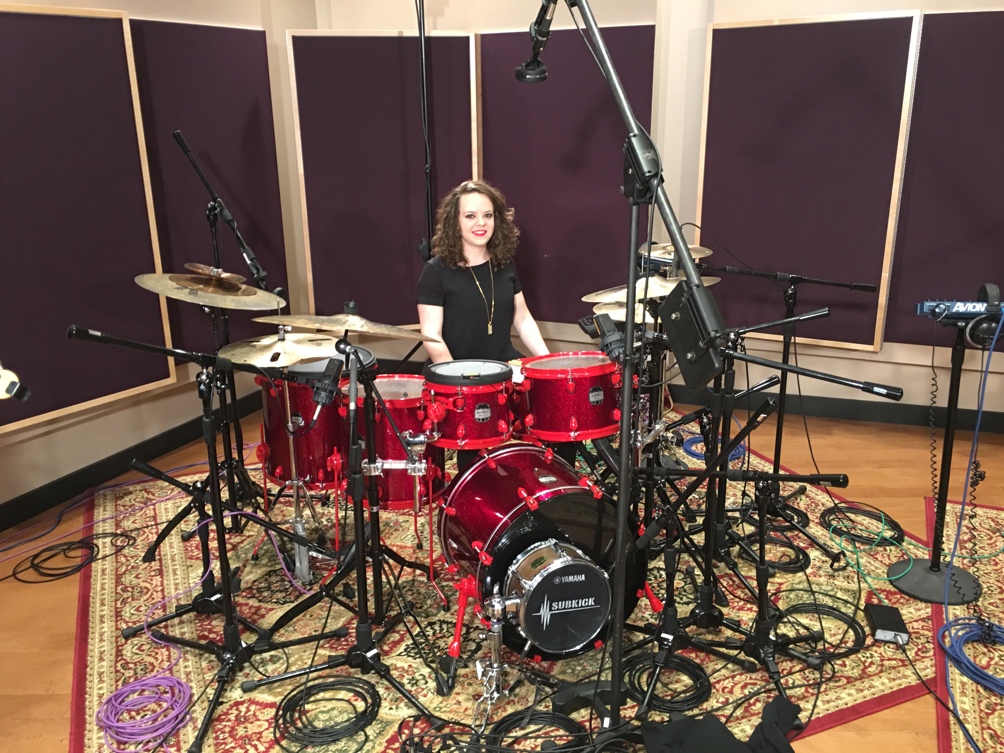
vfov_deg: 48.2
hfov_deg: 61.7
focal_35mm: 29
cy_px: 376
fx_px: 841
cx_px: 502
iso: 80
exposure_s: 1/15
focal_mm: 4.15
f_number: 2.2
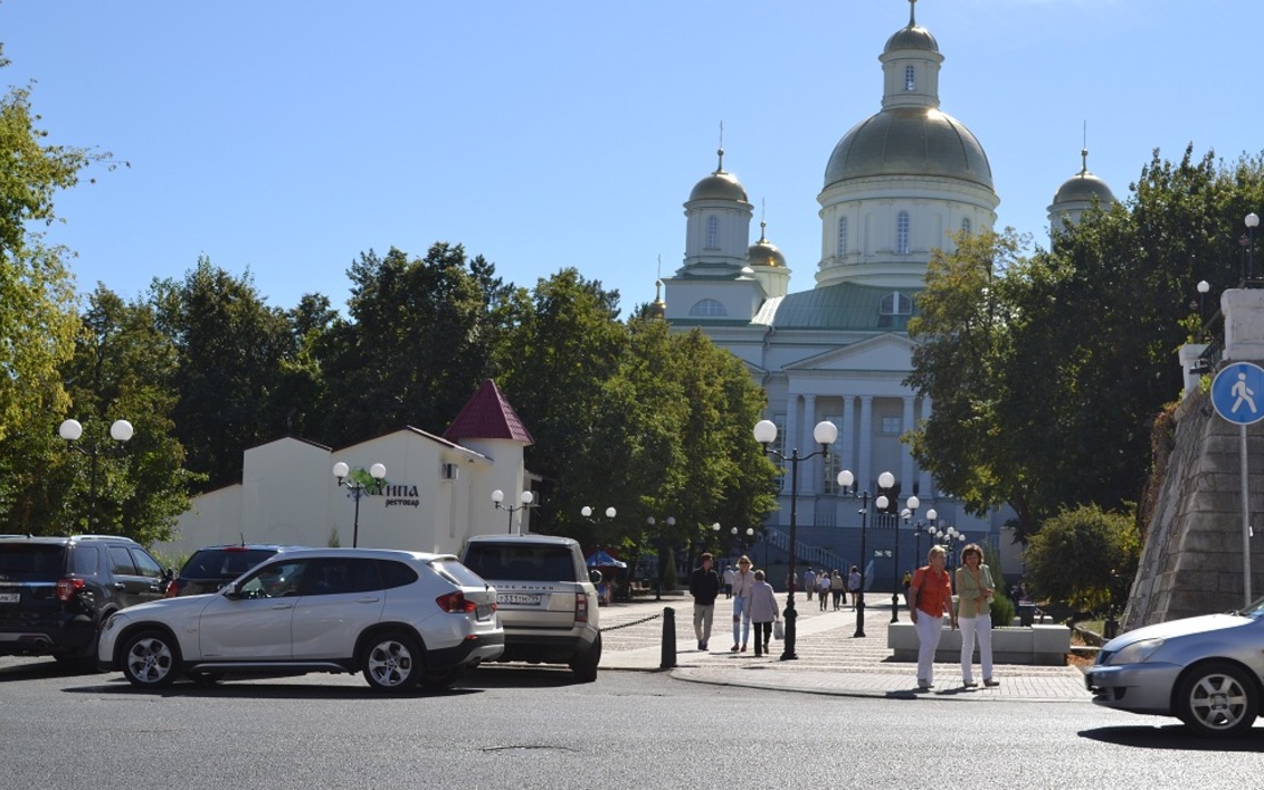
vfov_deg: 23.8
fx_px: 1878
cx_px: 642
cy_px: 369
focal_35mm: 55
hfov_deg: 37.2
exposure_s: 1/250
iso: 100
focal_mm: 35
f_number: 8
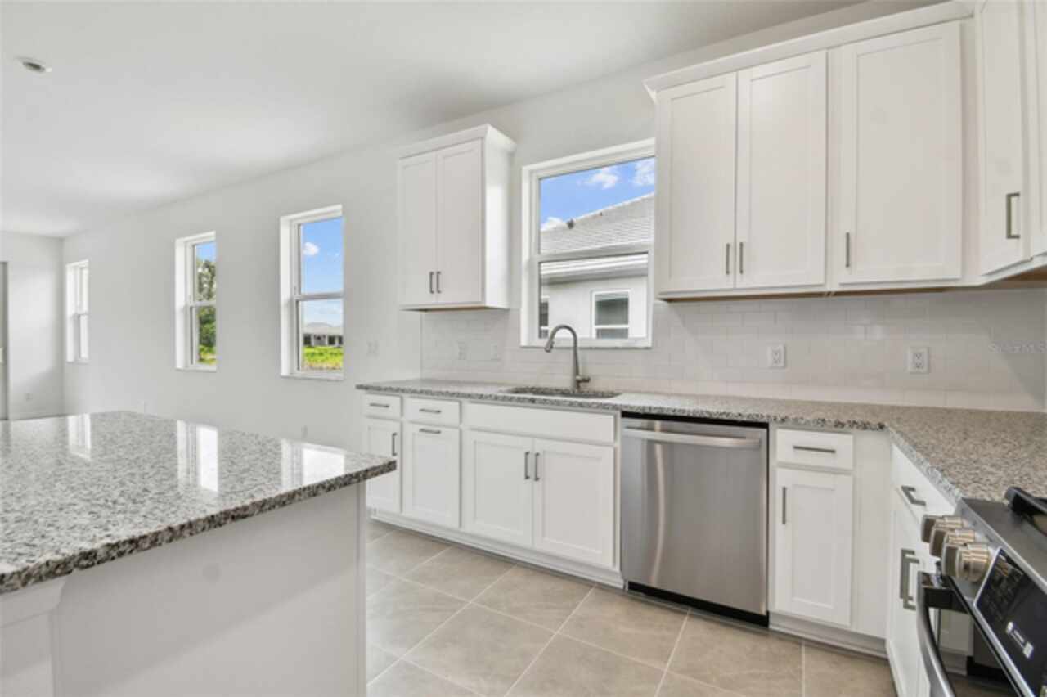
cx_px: 524
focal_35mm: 15
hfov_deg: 100.4
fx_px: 436
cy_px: 348
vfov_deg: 77.3
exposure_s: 1/50
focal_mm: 10
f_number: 7.1
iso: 100
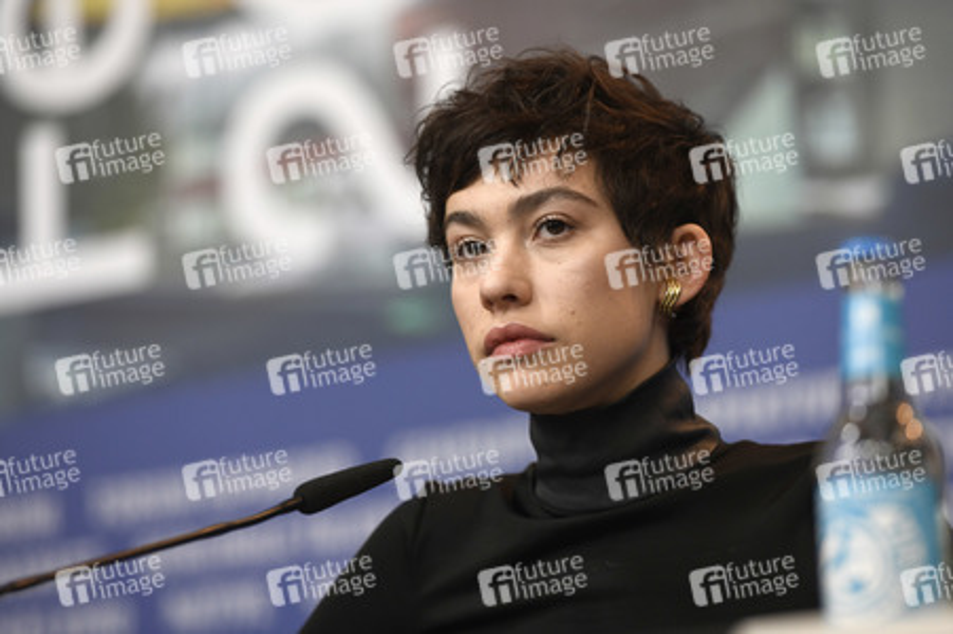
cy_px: 317
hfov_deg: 11.8
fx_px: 4629
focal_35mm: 175
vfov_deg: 7.8
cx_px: 476
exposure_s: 1/320
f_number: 4
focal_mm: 175
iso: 1250
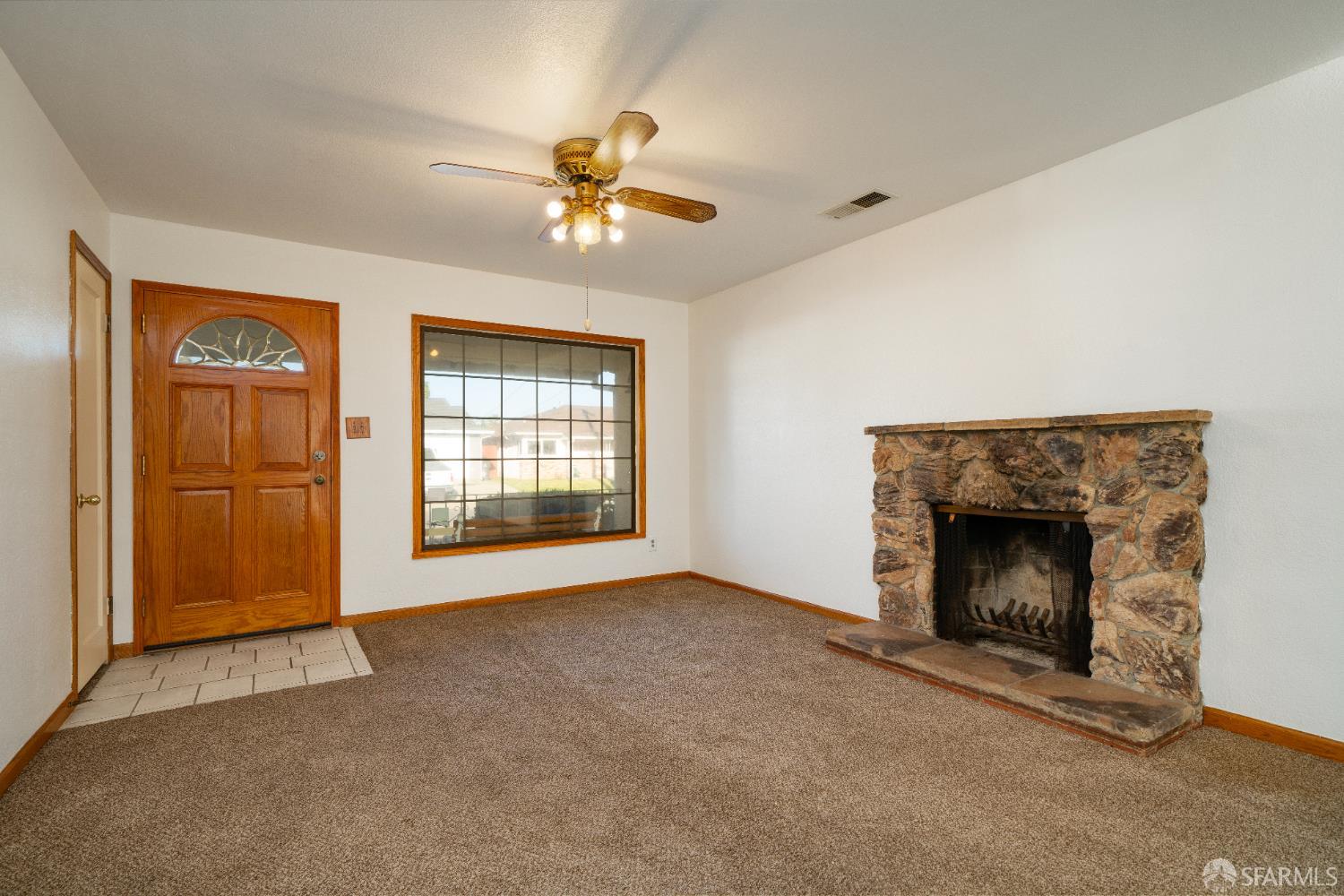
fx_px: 597
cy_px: 448
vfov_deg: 73.7
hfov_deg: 96.7
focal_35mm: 16
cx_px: 672
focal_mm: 16
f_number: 9
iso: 400
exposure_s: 1/200
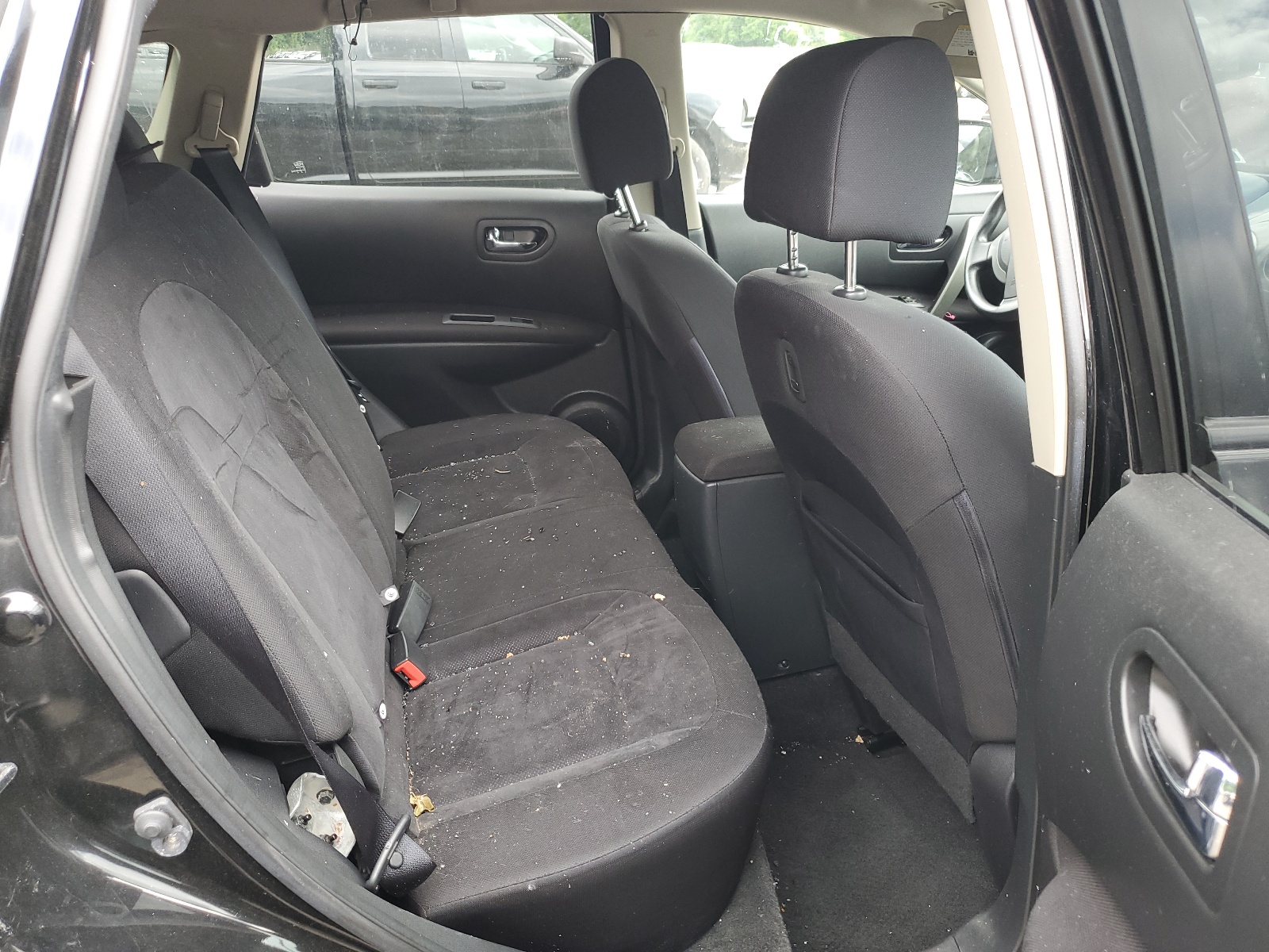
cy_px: 476
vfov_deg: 53.1
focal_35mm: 26
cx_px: 634
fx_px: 953
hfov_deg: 67.3
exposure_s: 1/120
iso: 66
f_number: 1.5
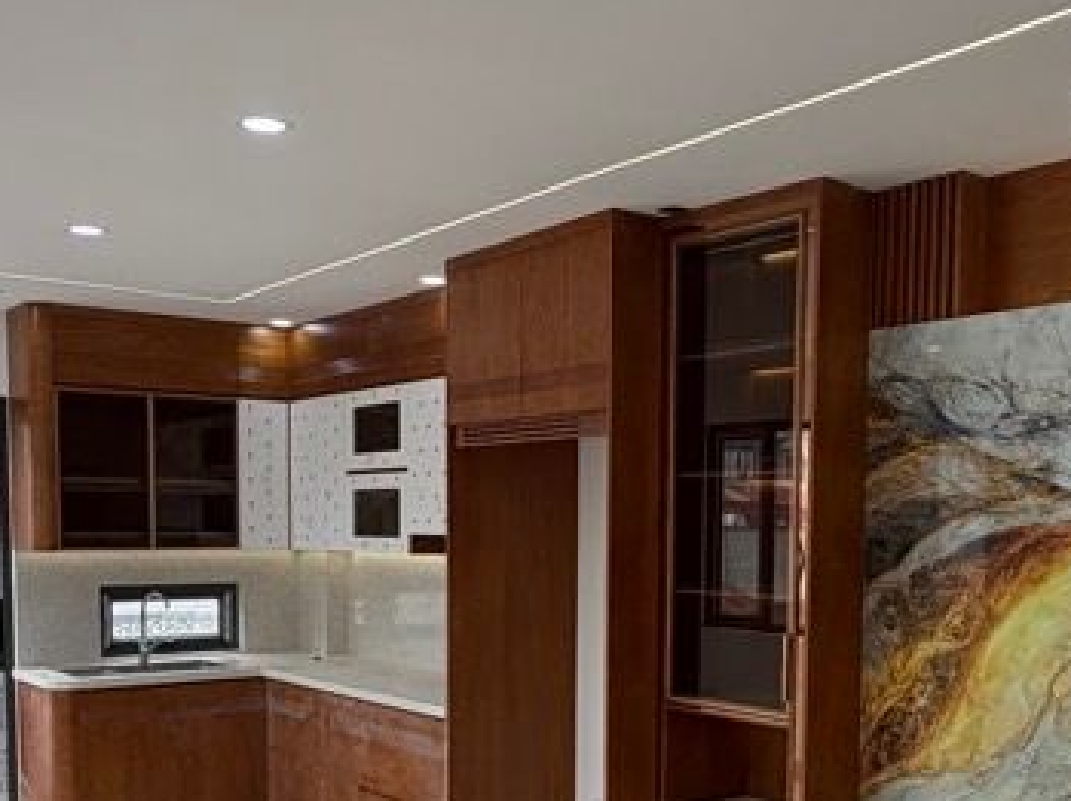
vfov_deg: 34.2
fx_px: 1268
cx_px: 578
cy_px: 624
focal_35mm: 41
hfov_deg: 45.8
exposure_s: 1/411
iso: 50
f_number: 2.2
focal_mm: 2.22
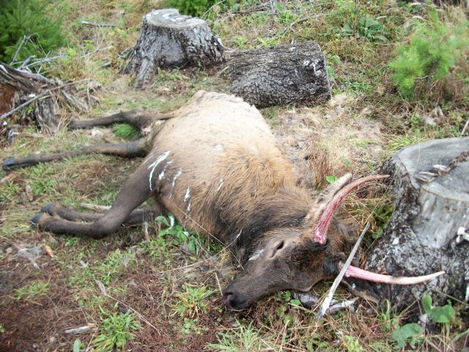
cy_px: 176
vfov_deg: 44.2
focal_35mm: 32
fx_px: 434
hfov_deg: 56.8
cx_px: 234
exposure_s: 1/320
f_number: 2.9
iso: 80
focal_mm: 5.7
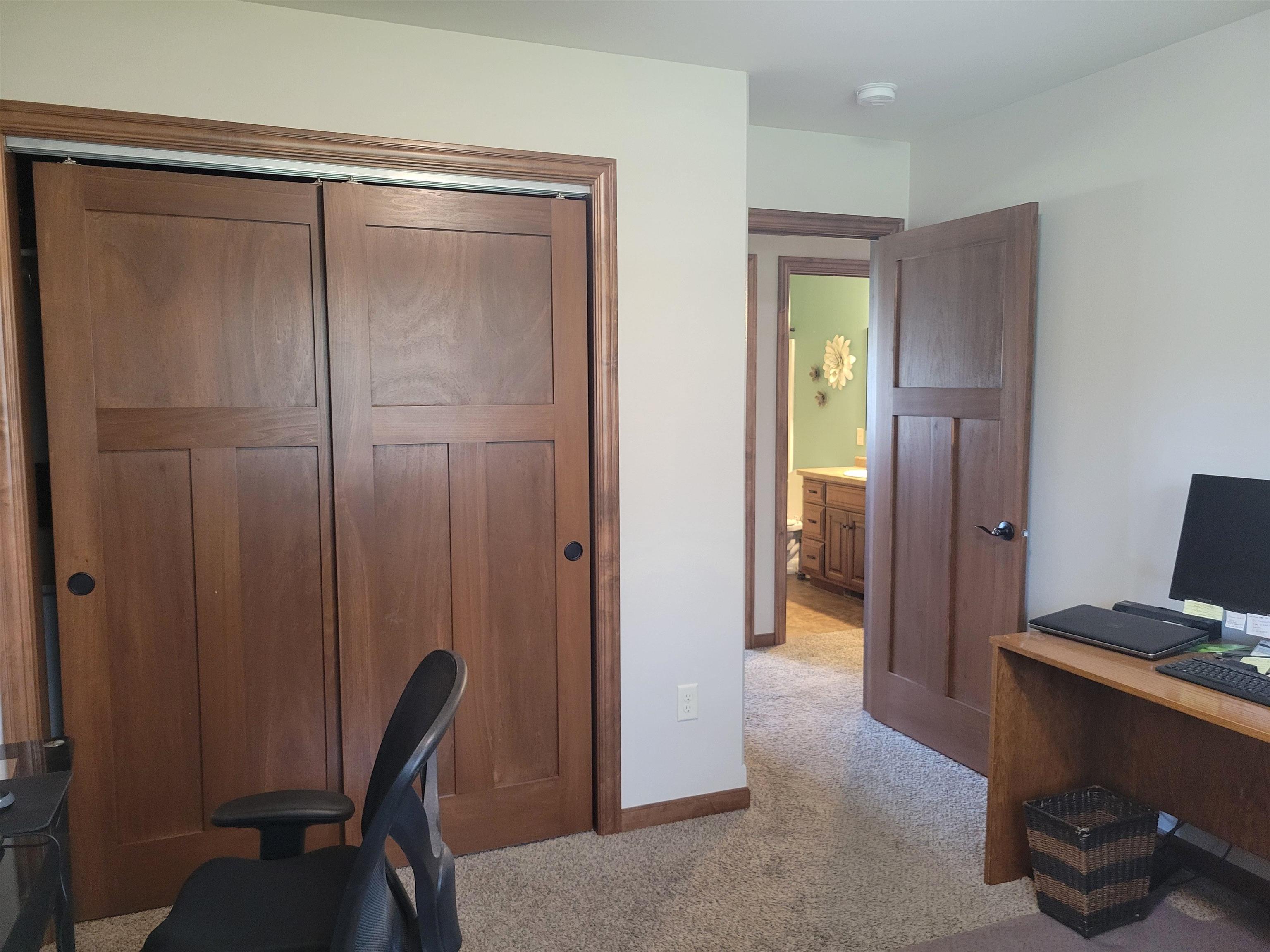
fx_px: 954
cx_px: 635
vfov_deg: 53.1
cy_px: 476
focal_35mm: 26
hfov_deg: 67.3
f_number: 1.8
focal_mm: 5.4
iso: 500
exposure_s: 1/40
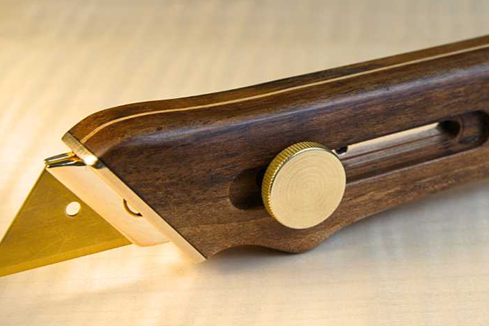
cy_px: 140
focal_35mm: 93
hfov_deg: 21.6
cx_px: 386
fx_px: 1263
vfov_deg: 14.7
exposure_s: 1/40
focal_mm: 36
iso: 125
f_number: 7.1
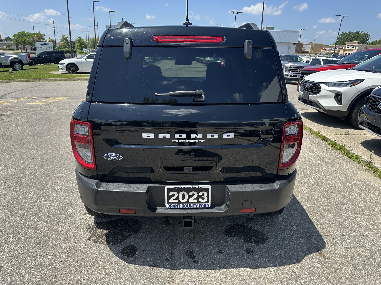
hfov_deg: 71.6
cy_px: 142
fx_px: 264
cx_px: 190
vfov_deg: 56.8
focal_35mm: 24
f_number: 1.78
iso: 80
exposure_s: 1/2353
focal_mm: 6.86
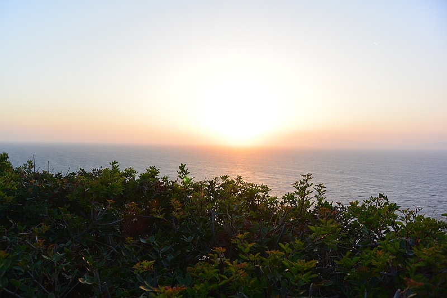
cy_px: 149
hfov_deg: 67.4
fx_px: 335
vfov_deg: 47.9
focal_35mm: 27
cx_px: 224
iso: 160
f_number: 4
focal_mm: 10
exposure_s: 1/320
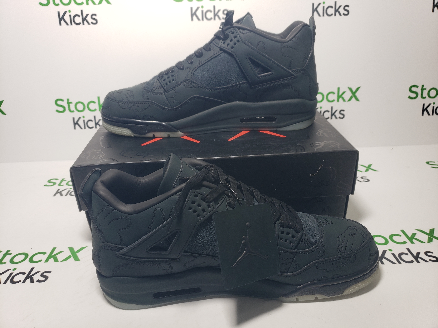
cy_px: 164
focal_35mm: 26
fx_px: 329
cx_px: 219
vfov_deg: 53.1
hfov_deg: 67.3
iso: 50
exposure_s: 1/271
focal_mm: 4.3
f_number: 1.5
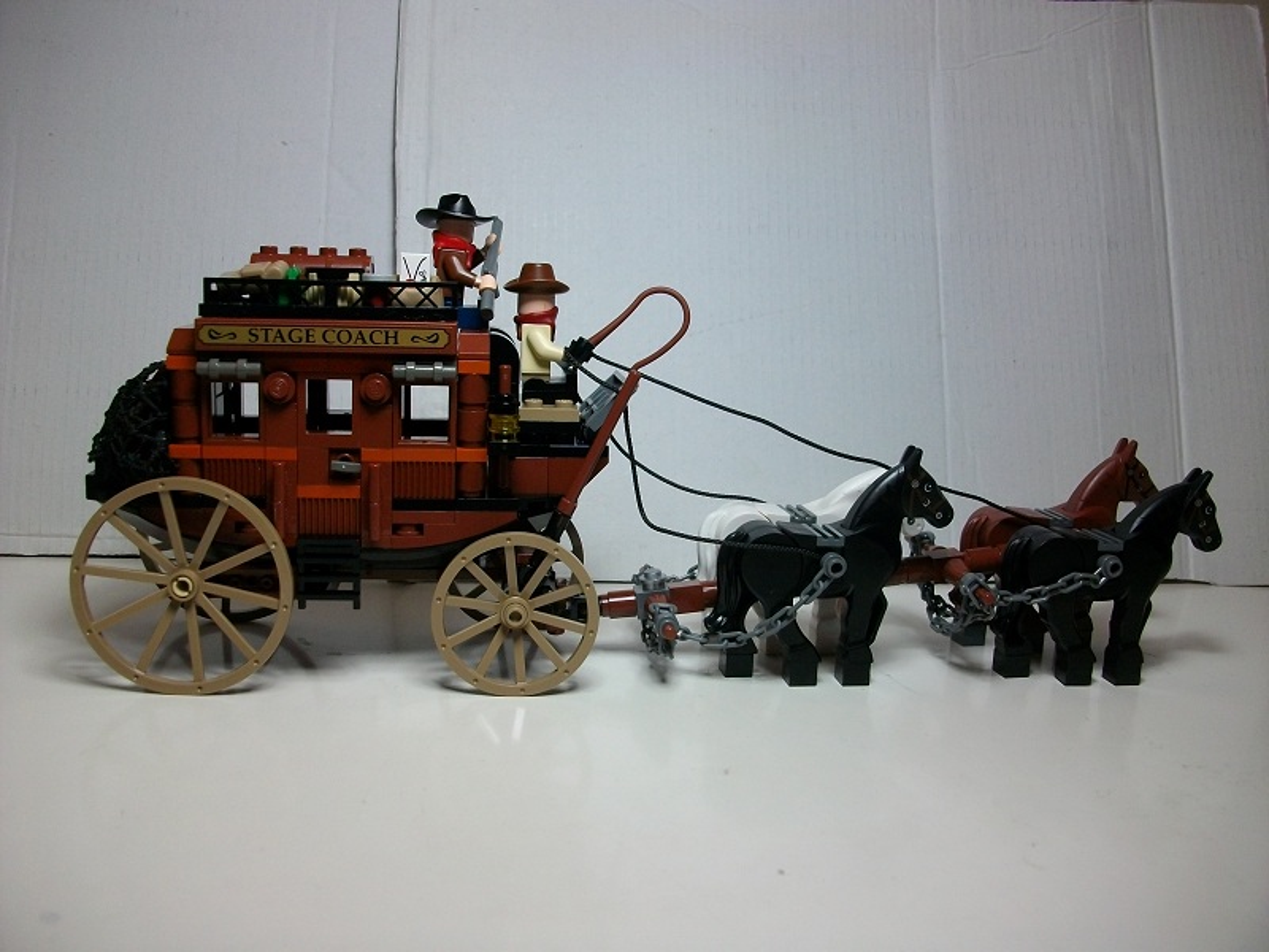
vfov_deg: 44.2
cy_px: 476
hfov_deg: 56.8
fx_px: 1173
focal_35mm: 32
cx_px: 634
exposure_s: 1/40
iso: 143
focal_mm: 5.7
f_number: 2.9
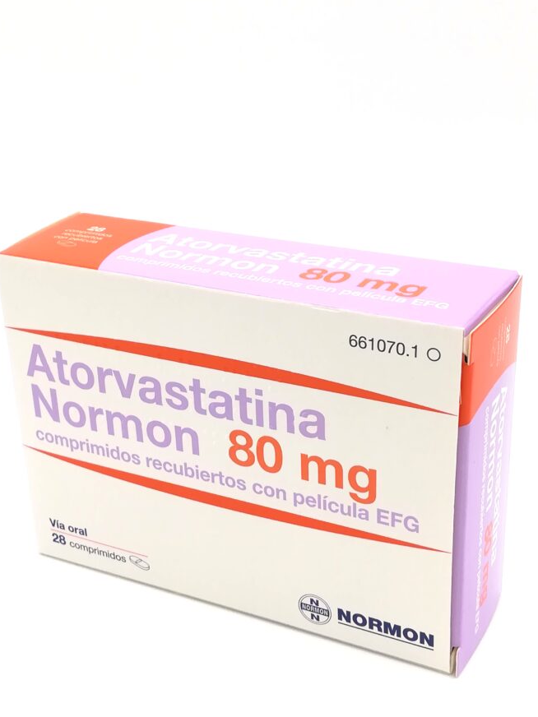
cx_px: 252
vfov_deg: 35.5
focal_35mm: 54
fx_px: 1119
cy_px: 401
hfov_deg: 27.0
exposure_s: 1/394
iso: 50
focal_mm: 3.83
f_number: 2.2
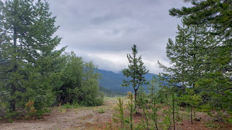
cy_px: 88
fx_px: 178
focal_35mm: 29
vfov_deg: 39.6
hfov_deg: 66.1
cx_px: 115
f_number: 2.4
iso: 50
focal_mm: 4.3
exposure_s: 1/315
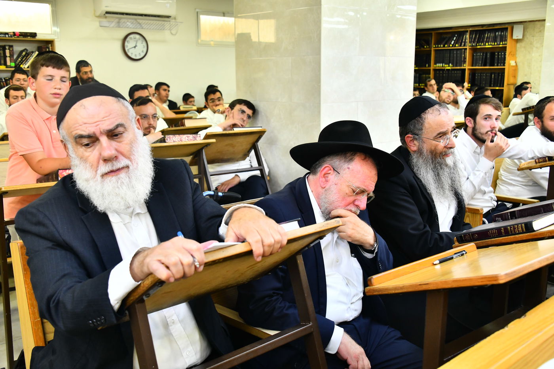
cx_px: 277
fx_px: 554
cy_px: 184
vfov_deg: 36.9
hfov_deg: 53.1
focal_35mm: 36
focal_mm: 36
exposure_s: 1/125
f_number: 5.6
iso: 2000
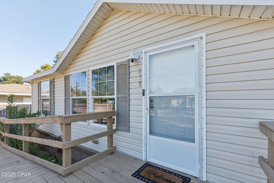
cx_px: 137
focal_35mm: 15
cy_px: 92
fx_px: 114
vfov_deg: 77.3
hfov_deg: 100.4
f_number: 8
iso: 200
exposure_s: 1/80
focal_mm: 10
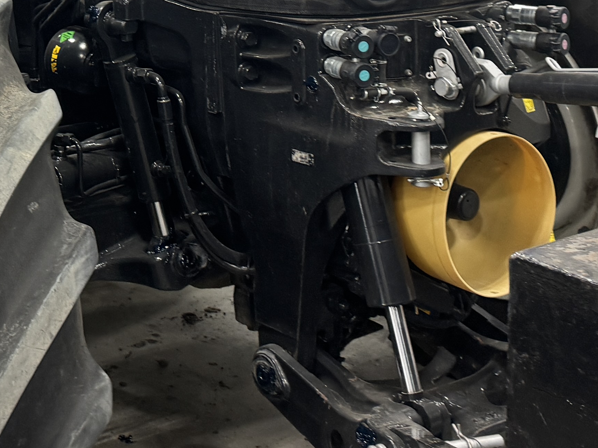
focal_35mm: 79
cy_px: -98
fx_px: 1365
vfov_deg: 17.7
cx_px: 17
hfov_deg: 23.8
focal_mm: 6.76
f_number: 1.78
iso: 125
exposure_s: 1/120
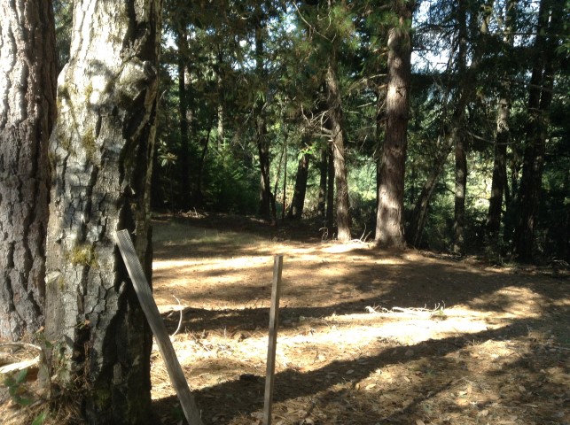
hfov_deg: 55.4
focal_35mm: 33
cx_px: 285
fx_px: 542
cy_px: 212
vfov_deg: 42.8
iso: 32
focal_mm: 3.3
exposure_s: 1/120
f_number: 2.4
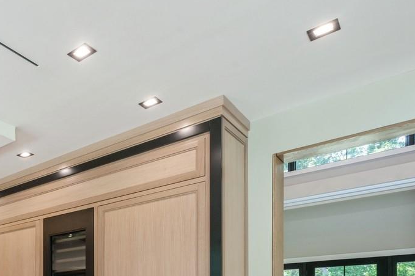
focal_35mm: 33
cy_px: 303
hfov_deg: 42.8
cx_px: -55
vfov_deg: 34.5
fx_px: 380
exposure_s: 1/13
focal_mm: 14
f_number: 11
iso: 400
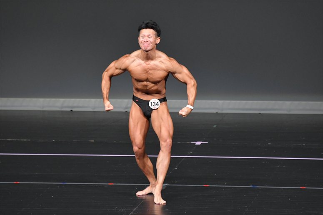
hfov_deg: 5.5
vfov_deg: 3.7
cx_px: 162
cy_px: 108
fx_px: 3363
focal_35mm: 375
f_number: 5.6
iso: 4000
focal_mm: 250
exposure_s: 1/400
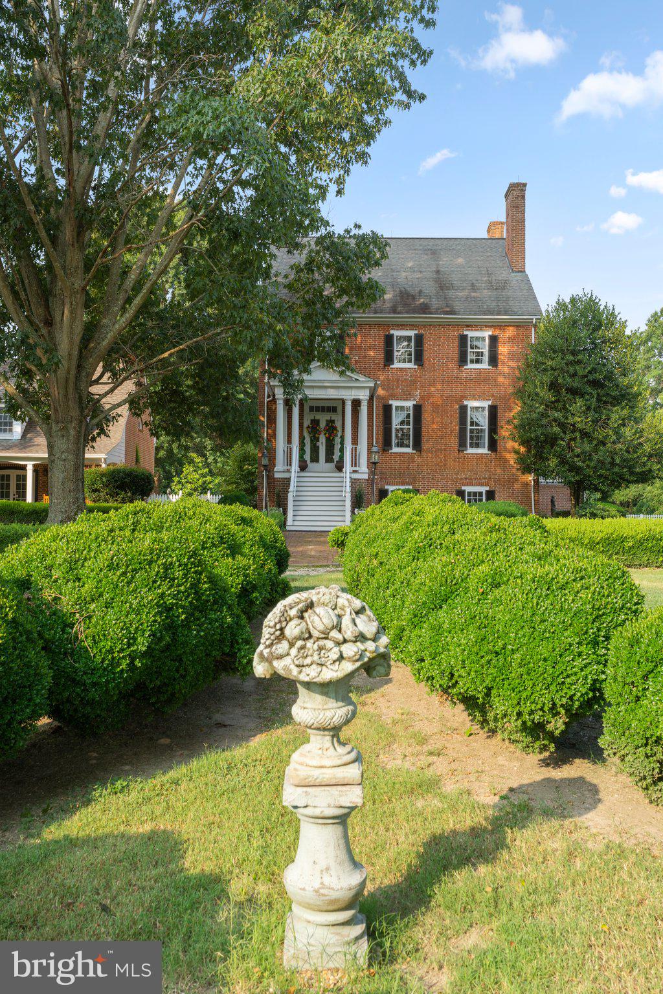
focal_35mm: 35
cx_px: 332
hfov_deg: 37.9
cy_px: 497
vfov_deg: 54.4
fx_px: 967
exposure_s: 1/125
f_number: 9
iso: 160
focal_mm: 35
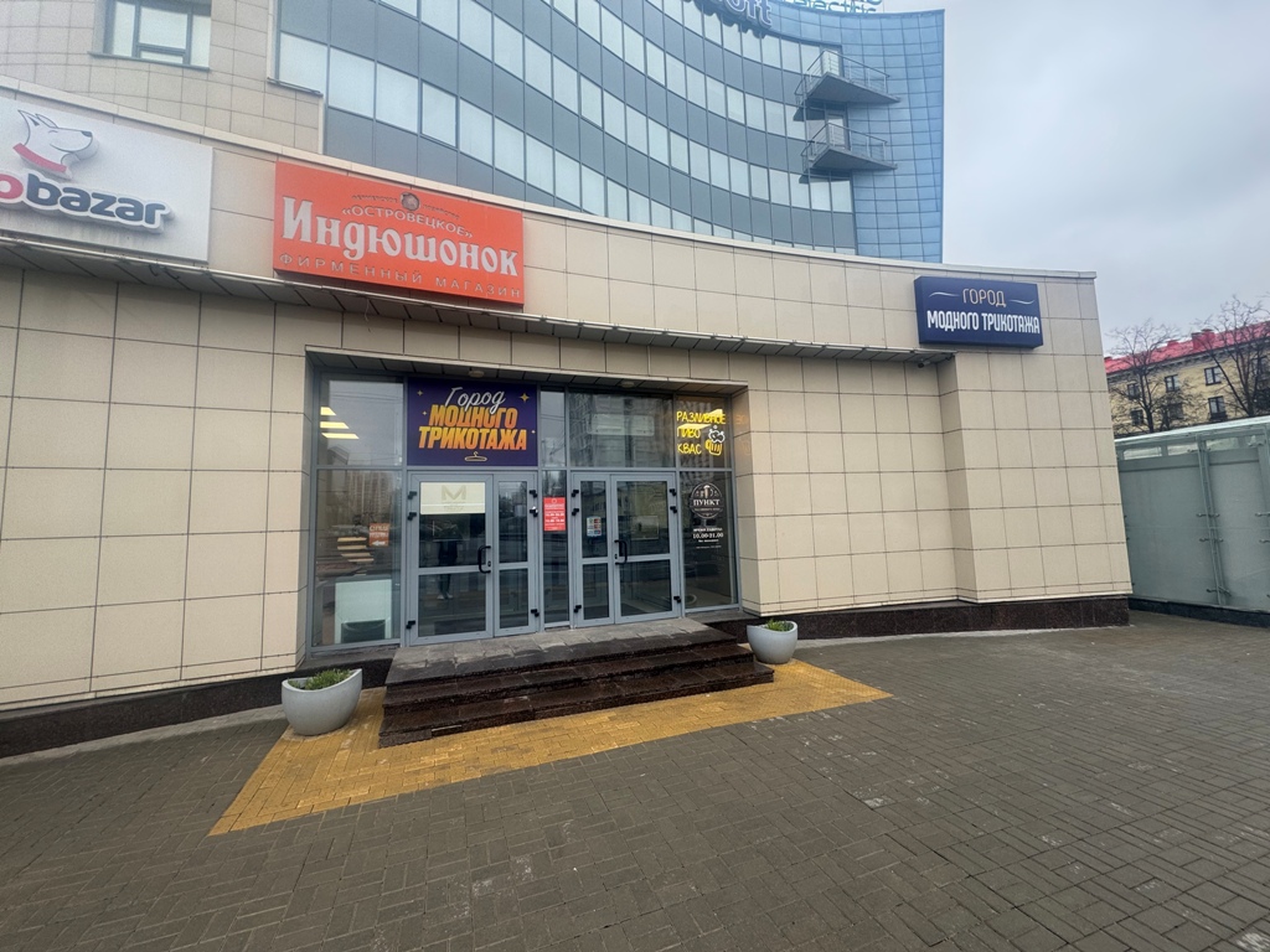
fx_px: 514
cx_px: 635
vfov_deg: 85.7
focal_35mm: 14
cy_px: 476
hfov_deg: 102.1
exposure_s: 1/207
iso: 40
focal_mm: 2.22
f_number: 2.2
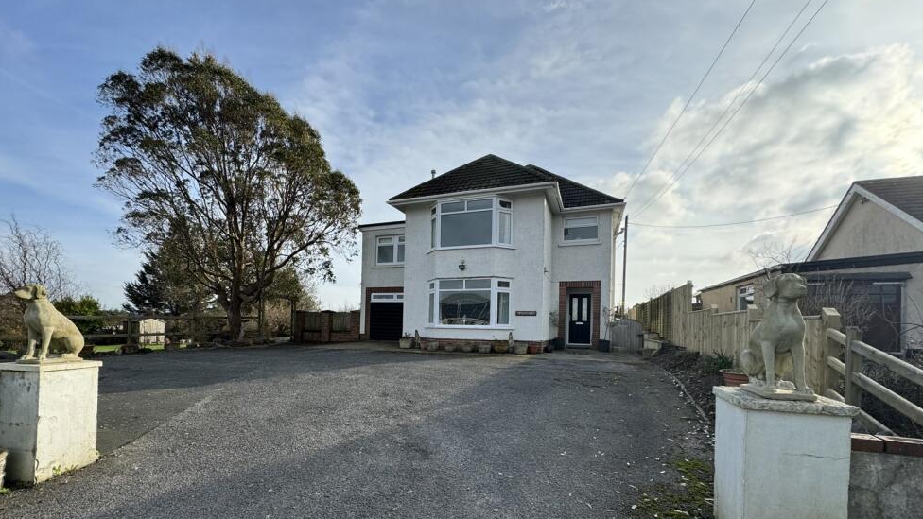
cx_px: 445
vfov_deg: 66.1
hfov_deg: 99.3
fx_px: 392
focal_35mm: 16
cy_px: 325
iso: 40
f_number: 2.2
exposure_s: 1/899
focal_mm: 2.22
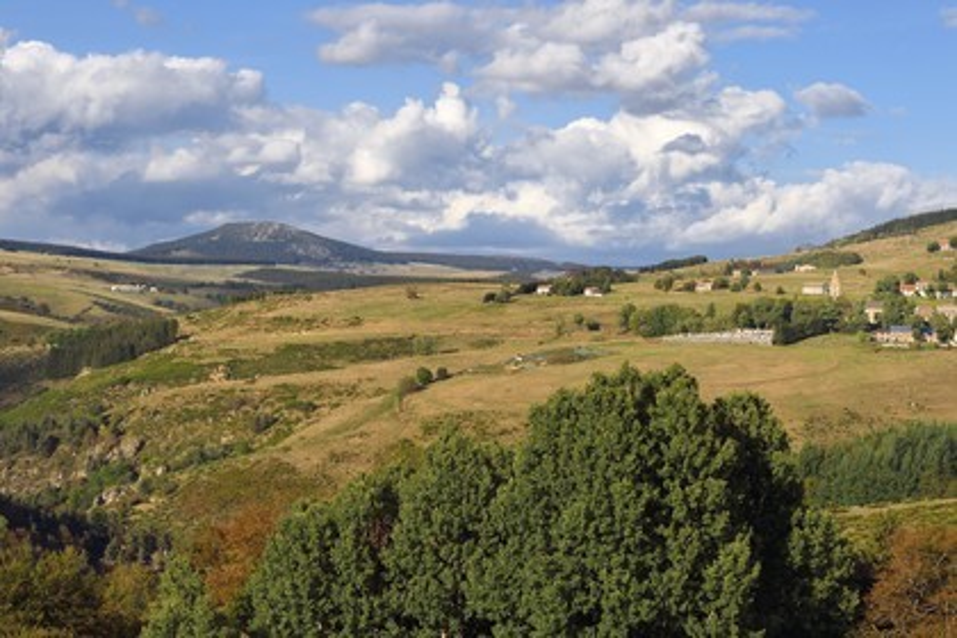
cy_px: 319
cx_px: 478
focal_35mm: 75
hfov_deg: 27.0
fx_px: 1994
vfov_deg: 18.2
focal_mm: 75
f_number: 11
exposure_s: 1/400
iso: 200
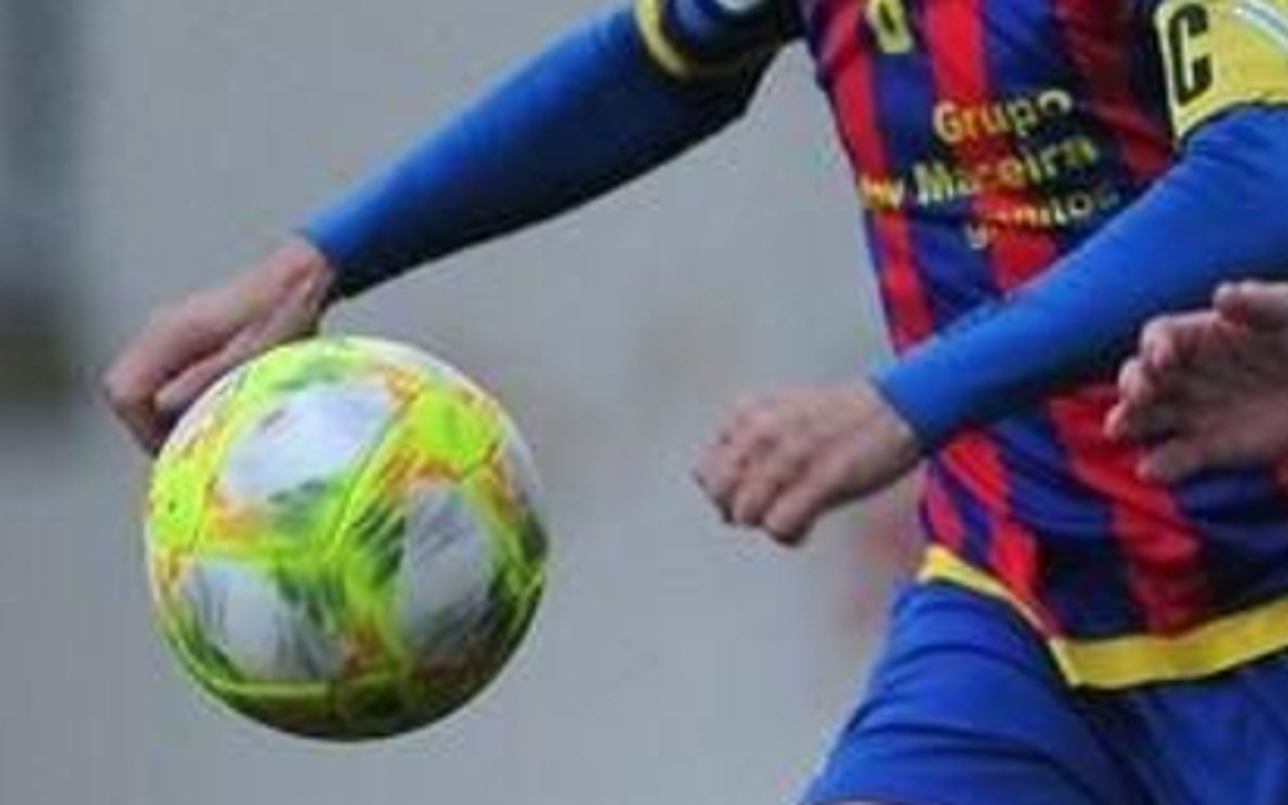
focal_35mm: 1190
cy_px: 1018
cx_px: 1247
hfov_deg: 1.8
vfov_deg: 1.1
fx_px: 41777
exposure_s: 1/1000
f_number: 2.8
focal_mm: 300
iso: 1600
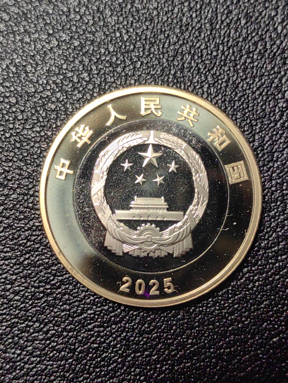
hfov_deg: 24.4
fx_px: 666
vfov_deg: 32.2
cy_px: 192
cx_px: 144
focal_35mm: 60
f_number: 2
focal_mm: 5.75
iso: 50
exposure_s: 1/206
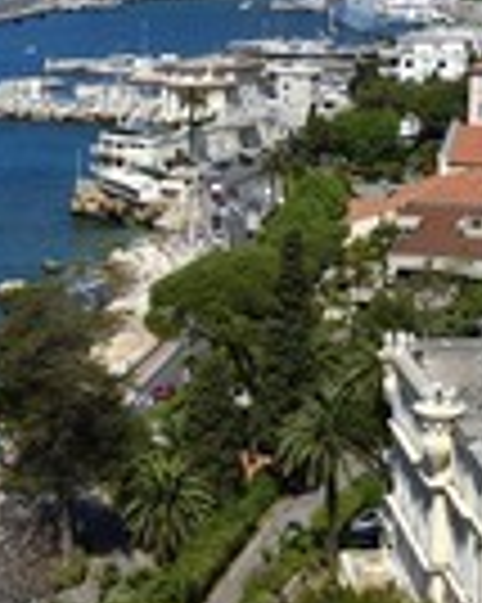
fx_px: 1785
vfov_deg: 19.1
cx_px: 122
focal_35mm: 100
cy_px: 184
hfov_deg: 15.3
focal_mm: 34
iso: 200
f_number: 13
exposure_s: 1/320
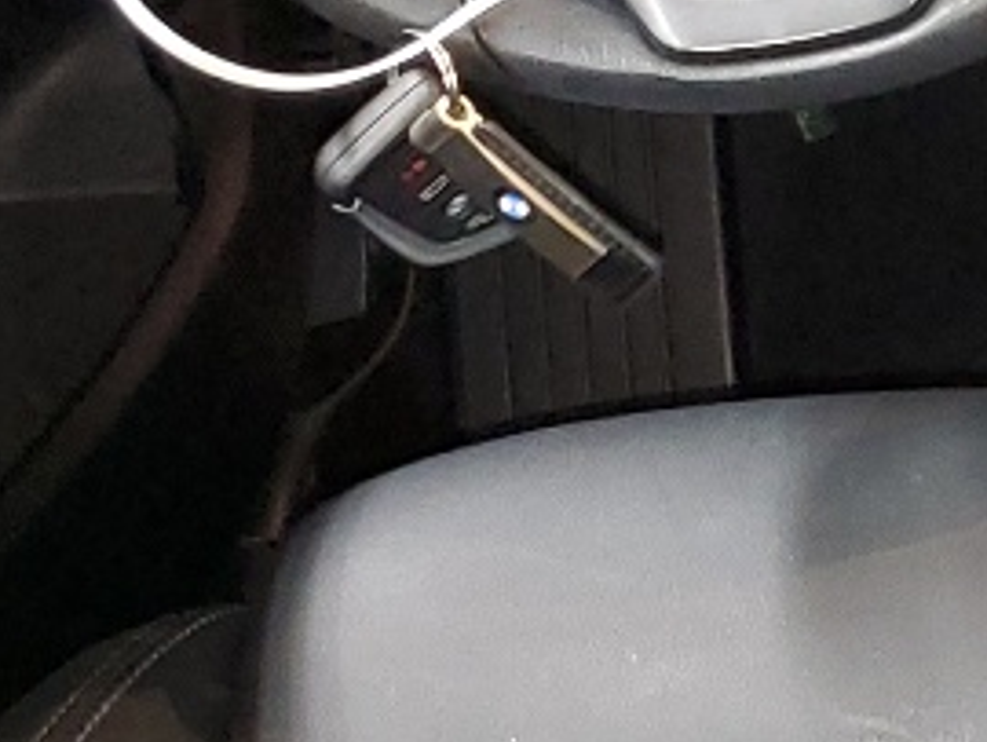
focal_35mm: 154
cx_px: 2245
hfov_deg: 11.1
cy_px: 376
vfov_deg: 9.7
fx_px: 4395
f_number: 1.5
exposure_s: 1/20
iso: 147
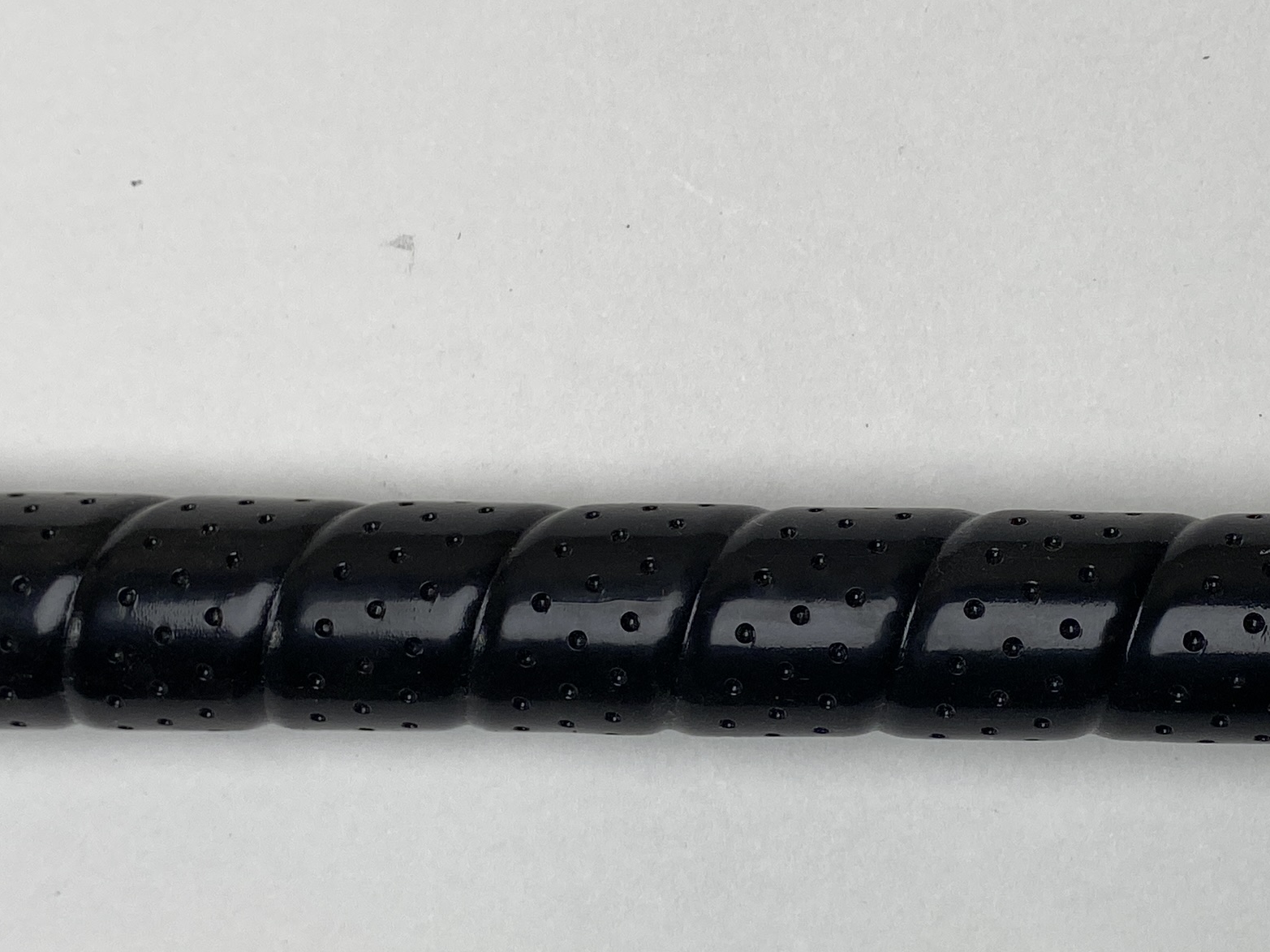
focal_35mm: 67
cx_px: 890
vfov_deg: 21.8
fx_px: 2458
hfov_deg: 28.7
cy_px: 654
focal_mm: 4.25
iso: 32
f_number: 1.8
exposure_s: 1/489
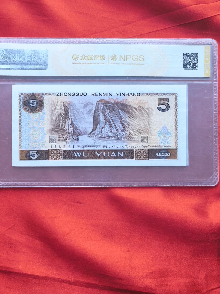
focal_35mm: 48
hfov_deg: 30.3
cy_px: 147
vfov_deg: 39.7
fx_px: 407
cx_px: 110
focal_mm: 1.95
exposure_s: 1/113
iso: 50
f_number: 2.2
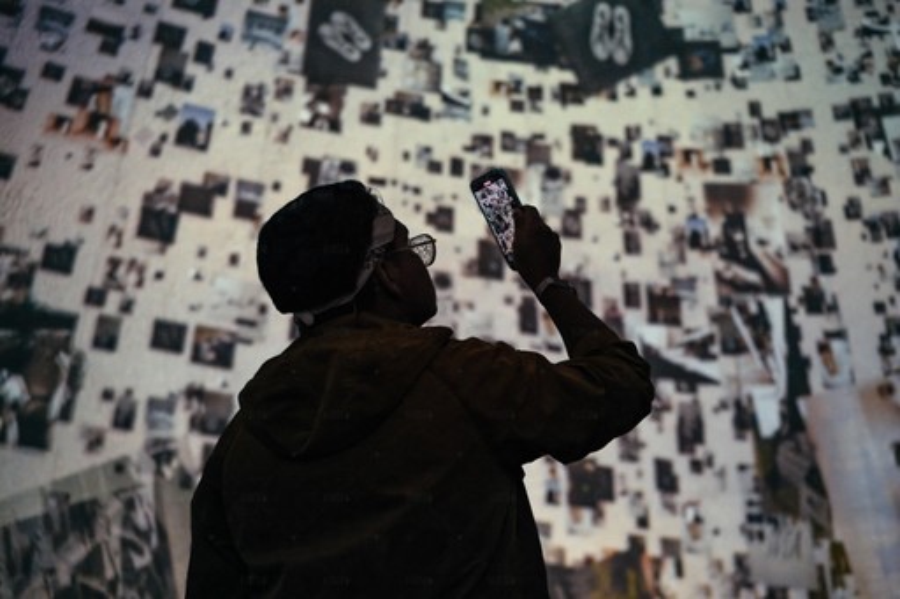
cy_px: 300
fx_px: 1749
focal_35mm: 70
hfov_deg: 28.9
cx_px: 450
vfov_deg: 19.4
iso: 10000
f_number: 4.5
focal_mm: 70
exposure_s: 1/60
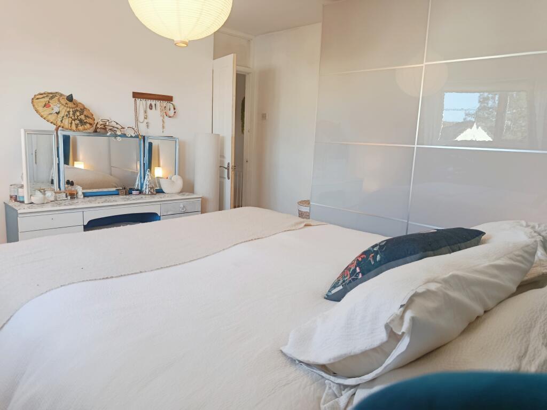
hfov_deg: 71.6
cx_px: 274
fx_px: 379
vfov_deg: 56.8
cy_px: 205
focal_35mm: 24
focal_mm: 5.24
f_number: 1.7
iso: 451
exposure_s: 1/100
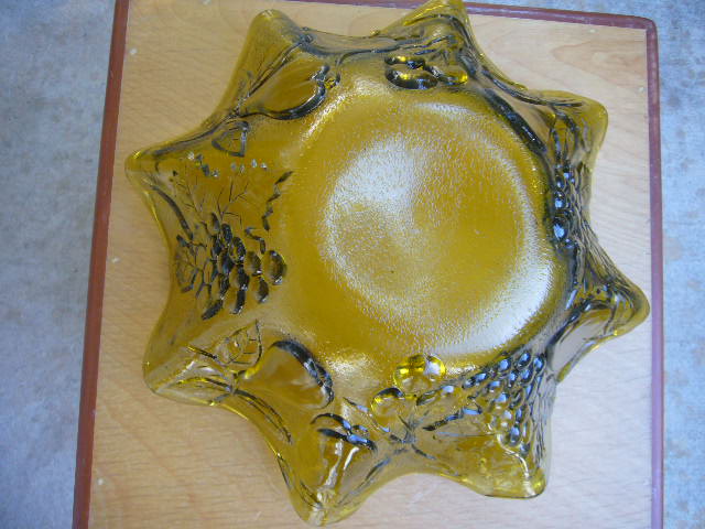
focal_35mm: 28
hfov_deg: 63.4
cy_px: 264
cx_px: 352
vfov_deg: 49.7
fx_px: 570
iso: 80
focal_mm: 4.6
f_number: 2.8
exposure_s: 1/30
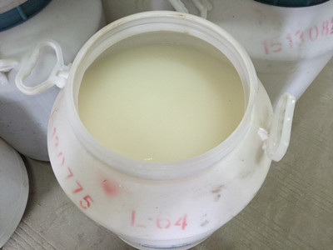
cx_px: 166
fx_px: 279
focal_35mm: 29
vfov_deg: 48.2
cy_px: 125
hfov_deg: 61.7
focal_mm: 4.15
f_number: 2.2
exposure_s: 1/4
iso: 80
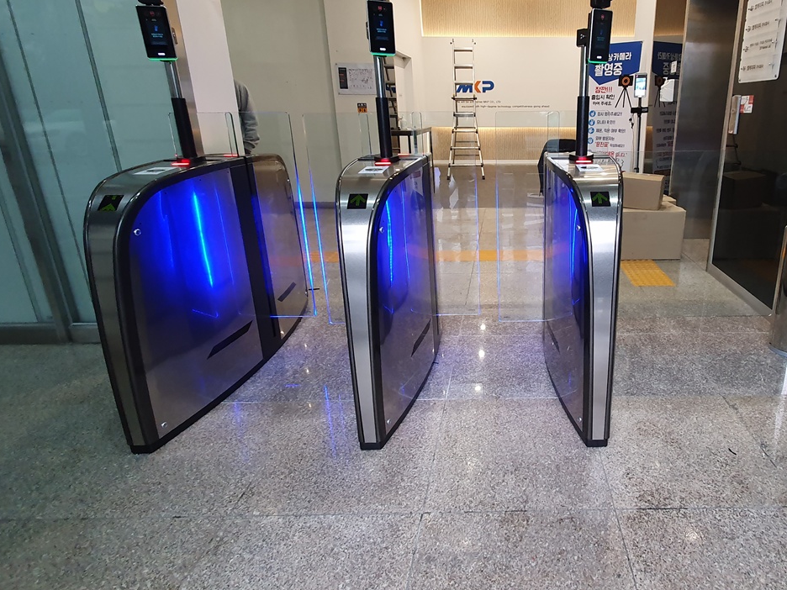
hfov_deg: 79.8
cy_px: 251
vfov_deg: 65.6
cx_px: 505
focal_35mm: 20
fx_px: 455
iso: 200
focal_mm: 1.8
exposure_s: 1/60
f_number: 2.2
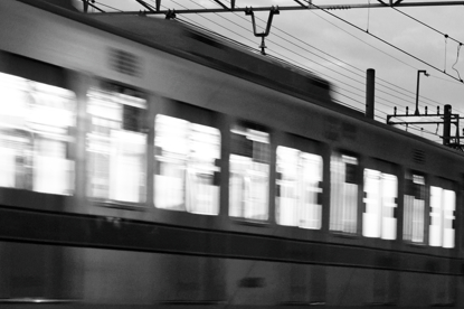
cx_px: 364
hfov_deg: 16.8
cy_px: 240
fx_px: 1558
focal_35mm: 121
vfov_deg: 11.3
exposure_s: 1/40
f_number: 1.8
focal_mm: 18.5
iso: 800
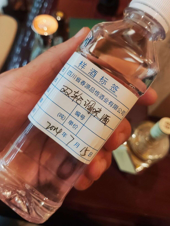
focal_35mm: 31
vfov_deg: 58.1
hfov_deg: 45.4
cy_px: 95
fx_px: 203
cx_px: 84
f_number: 1.79
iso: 800
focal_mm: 4.71
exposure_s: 1/38.6
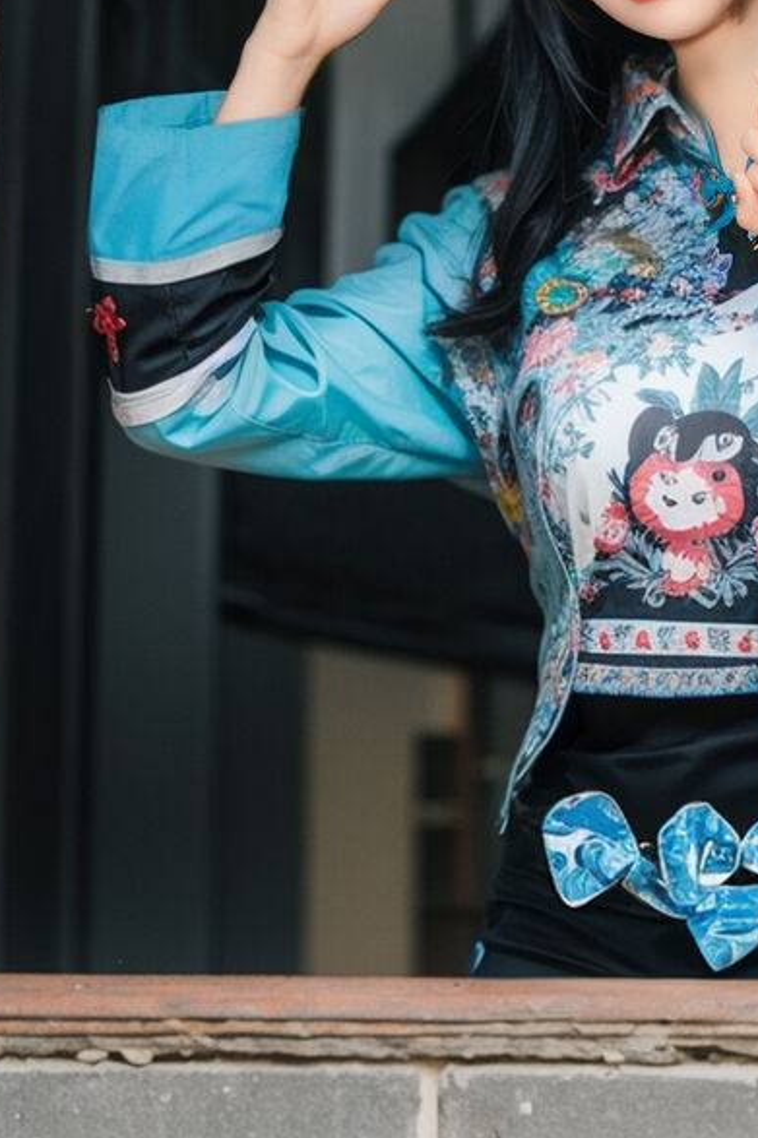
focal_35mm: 138
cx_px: 733
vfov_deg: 14.7
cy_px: 157
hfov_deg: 9.9
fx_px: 4361
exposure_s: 1/800
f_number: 1.4
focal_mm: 30
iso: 100
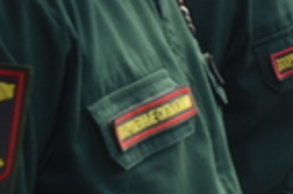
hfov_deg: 6.4
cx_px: 763
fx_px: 2477
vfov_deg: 4.4
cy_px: -139
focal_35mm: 305
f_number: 8
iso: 220
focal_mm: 36
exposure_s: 1/250
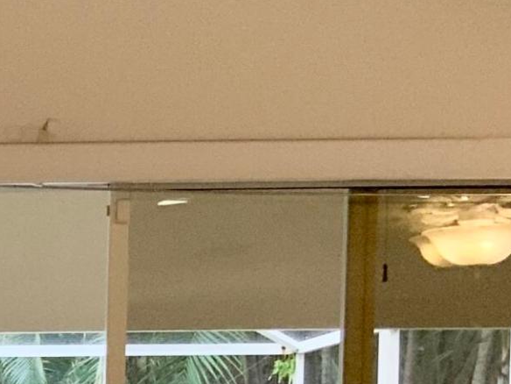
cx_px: -437
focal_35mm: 143
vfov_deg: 9.9
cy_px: 675
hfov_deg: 12.5
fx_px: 2111
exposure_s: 1/60
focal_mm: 3
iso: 50
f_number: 1.8
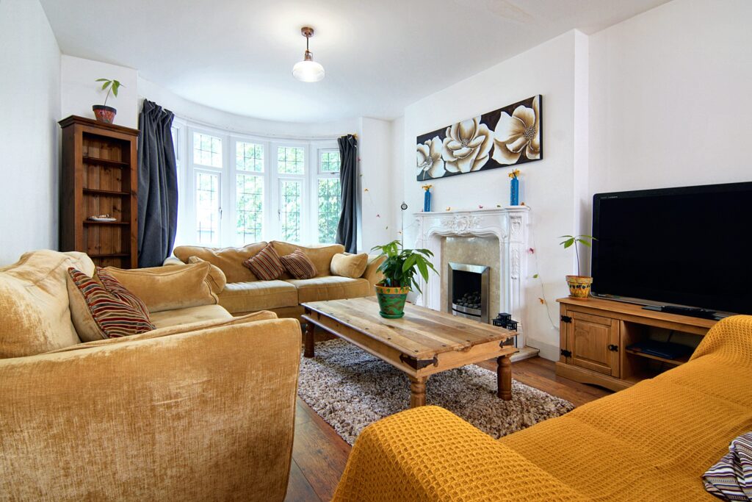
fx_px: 345
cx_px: 376
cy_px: 251
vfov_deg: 72.1
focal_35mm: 16
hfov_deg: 95.0
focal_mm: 11
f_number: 10
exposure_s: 1/3.33
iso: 100
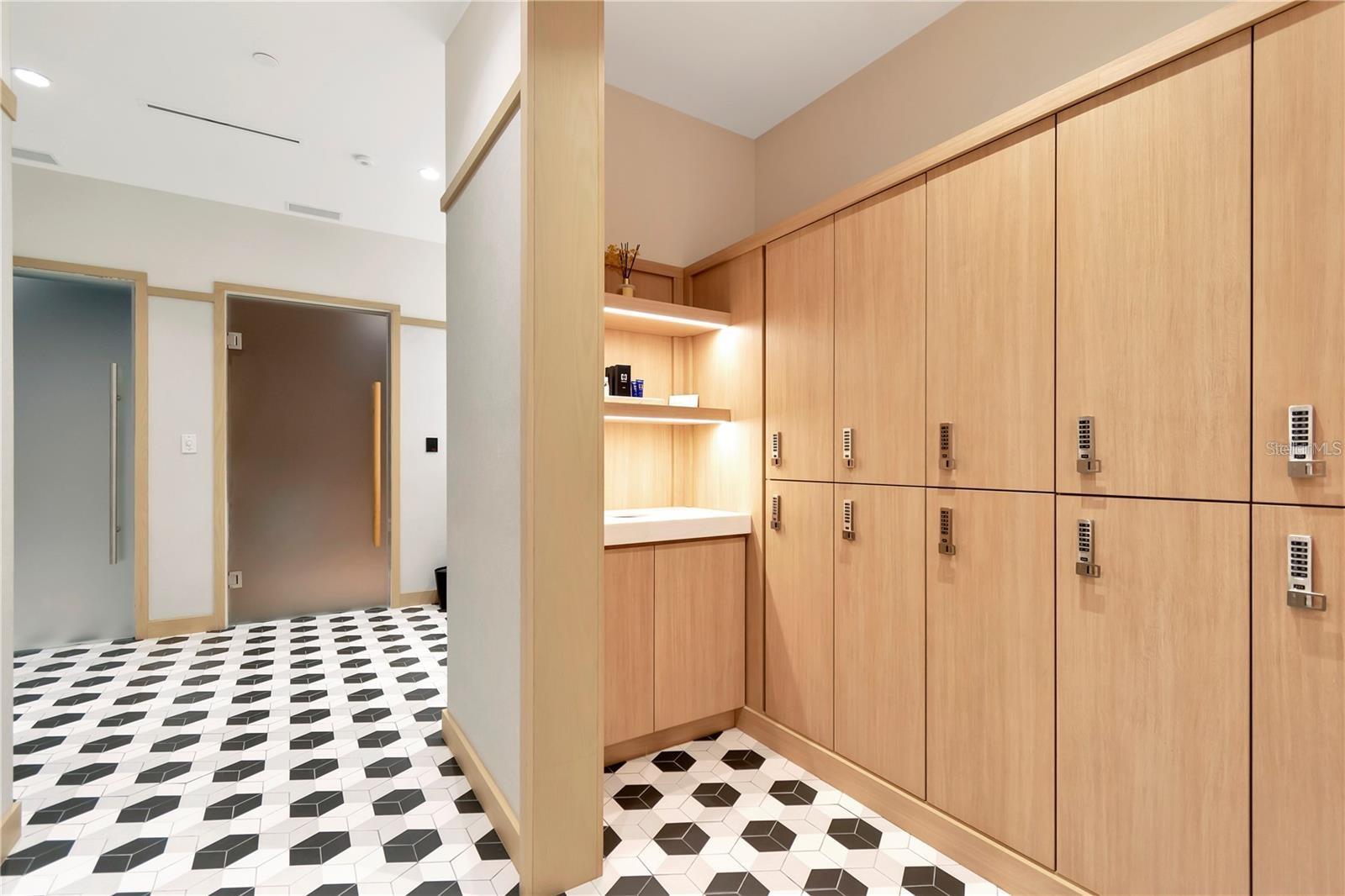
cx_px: 672
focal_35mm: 15
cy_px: 448
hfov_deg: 100.4
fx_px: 560
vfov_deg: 77.3
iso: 400
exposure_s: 1/13
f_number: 4.5
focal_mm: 10
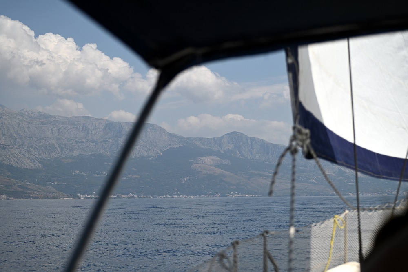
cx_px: 204
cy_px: 136
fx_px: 793
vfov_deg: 19.5
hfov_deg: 28.8
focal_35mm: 70
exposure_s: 1/1600
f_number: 4.5
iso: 100
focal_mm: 70
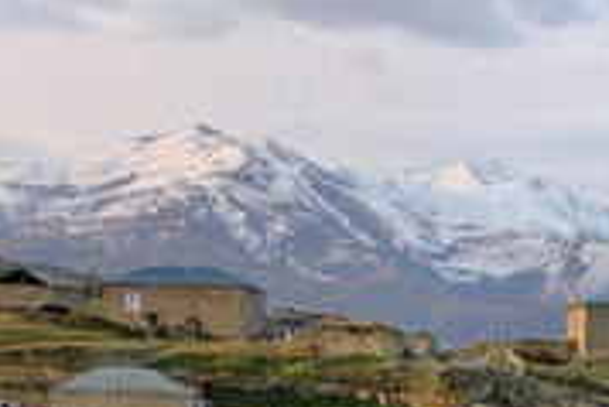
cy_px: 472
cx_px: 602
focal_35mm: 170
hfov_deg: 12.0
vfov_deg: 8.0
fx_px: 2878
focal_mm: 72
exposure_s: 1/160
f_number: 5
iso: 800
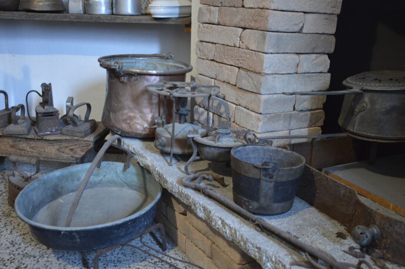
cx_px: 202
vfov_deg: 35.4
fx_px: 421
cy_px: 134
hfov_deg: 51.3
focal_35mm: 38
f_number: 4
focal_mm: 25
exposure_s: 1/15
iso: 1250
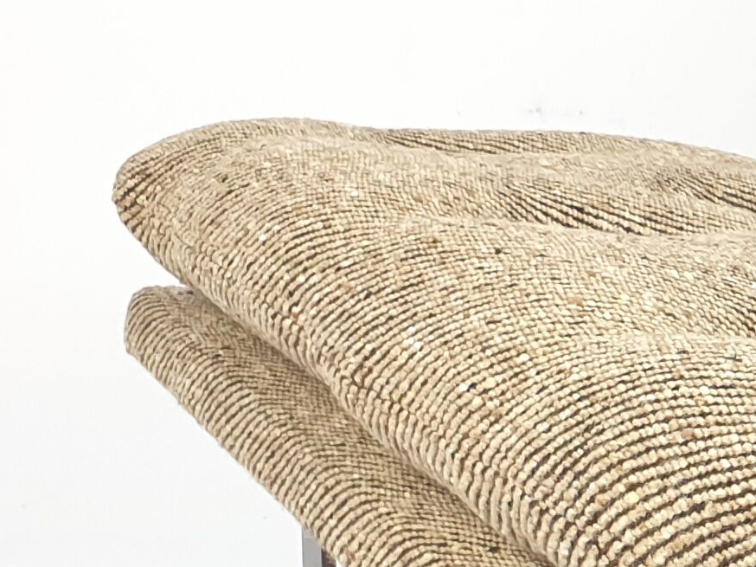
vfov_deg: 12.2
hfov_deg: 14.0
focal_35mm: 120
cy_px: 519
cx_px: 1493
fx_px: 2620
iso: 80
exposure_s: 1/50
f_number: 2.4
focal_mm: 4.3
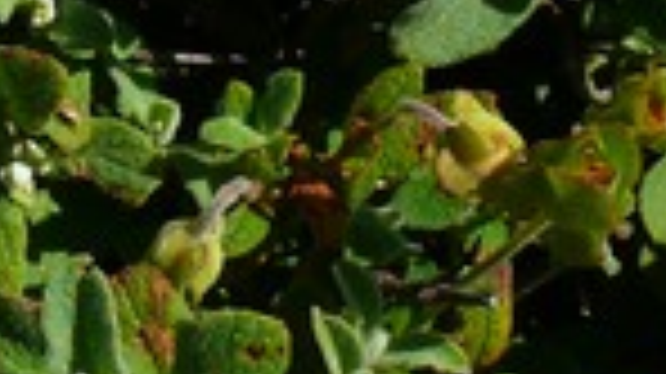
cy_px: -342
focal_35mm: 226
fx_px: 3988
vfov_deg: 5.3
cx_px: -108
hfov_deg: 9.4
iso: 100
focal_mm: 8.6
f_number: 5
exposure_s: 1/200
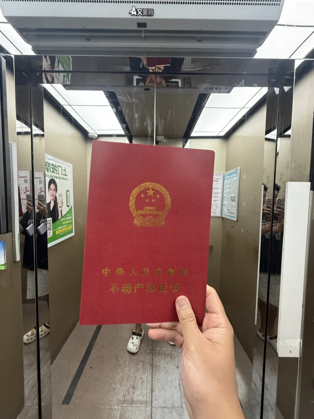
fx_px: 169
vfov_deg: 102.1
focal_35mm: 14
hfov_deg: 85.7
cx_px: 157
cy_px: 210
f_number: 2.2
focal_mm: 2.22
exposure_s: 1/50
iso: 500
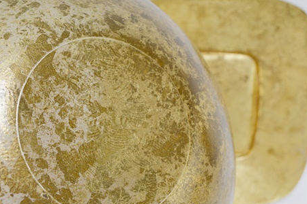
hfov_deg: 40.6
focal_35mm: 48
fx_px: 409
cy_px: 131
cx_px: 104
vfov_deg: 28.0
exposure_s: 1/200
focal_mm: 24
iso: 200
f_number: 7.1
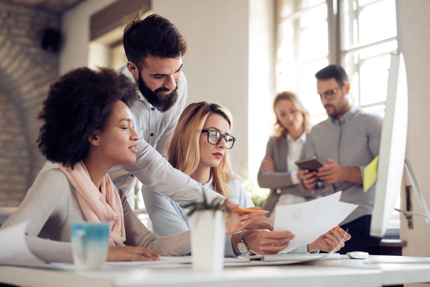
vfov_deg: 27.0
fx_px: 597
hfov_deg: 39.6
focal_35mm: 50
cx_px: 215
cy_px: 144
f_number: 1.8
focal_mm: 50
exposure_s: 1/100
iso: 250
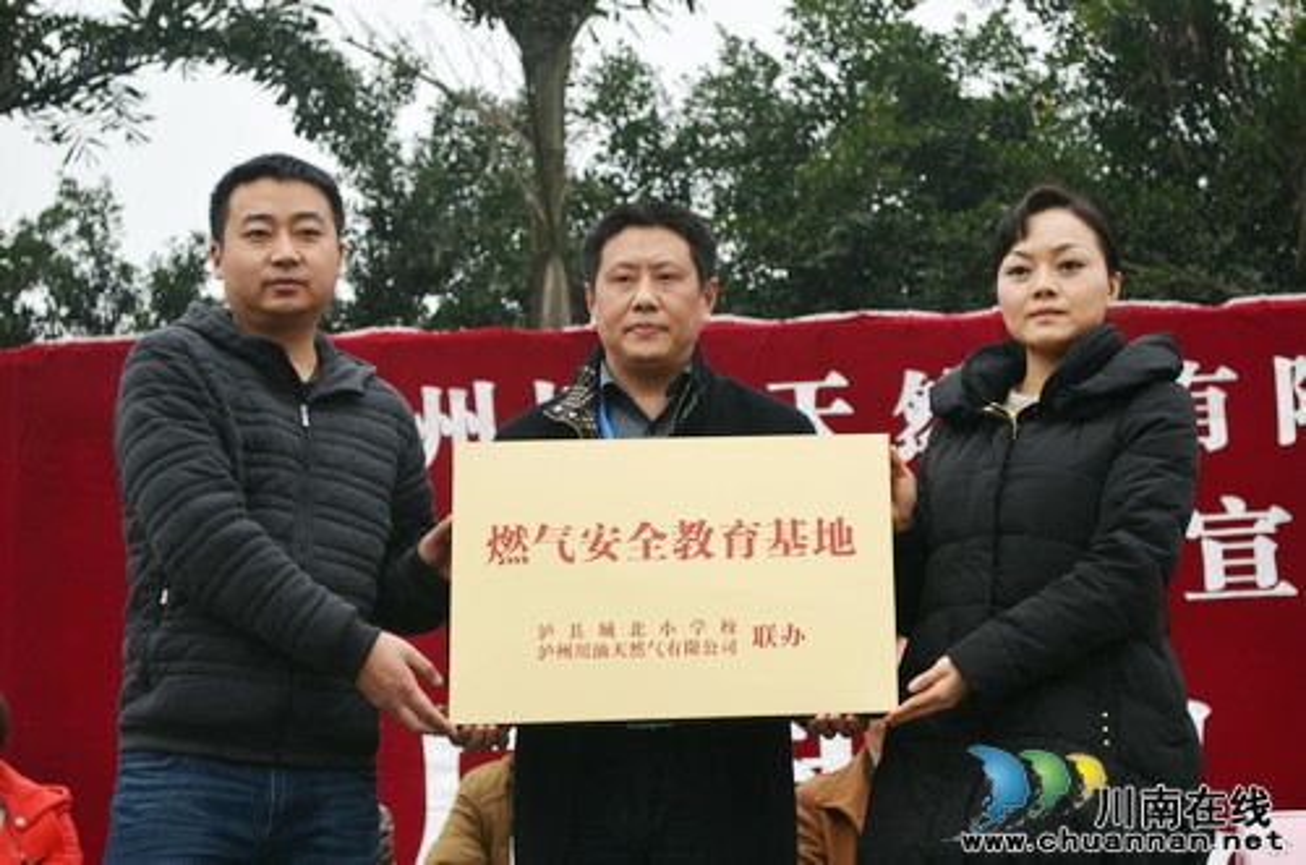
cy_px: 432
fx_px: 2986
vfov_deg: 16.5
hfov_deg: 24.7
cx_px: 653
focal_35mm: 82
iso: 200
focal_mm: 55
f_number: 7.1
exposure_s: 1/200
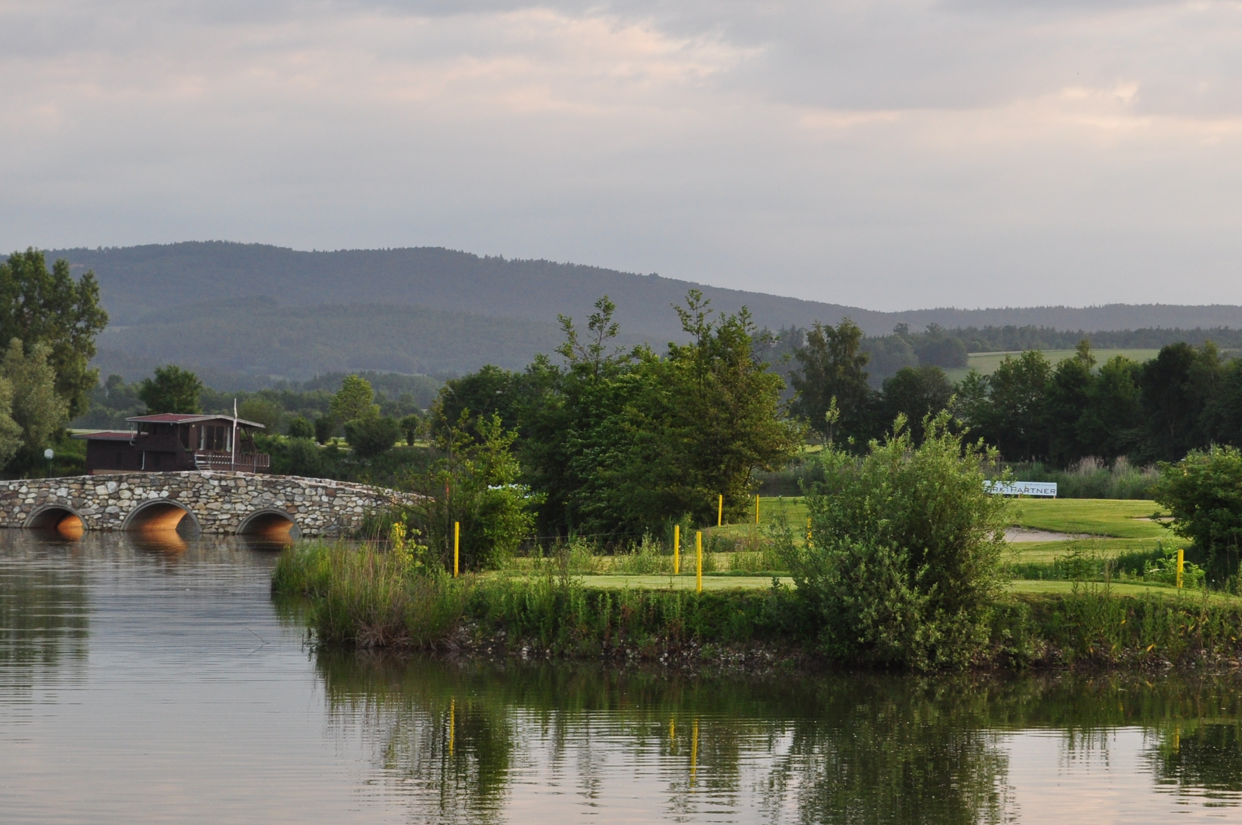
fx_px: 4376
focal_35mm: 127
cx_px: 909
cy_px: 375
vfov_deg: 10.8
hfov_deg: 16.1
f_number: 9
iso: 400
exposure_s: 1/100
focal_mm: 52
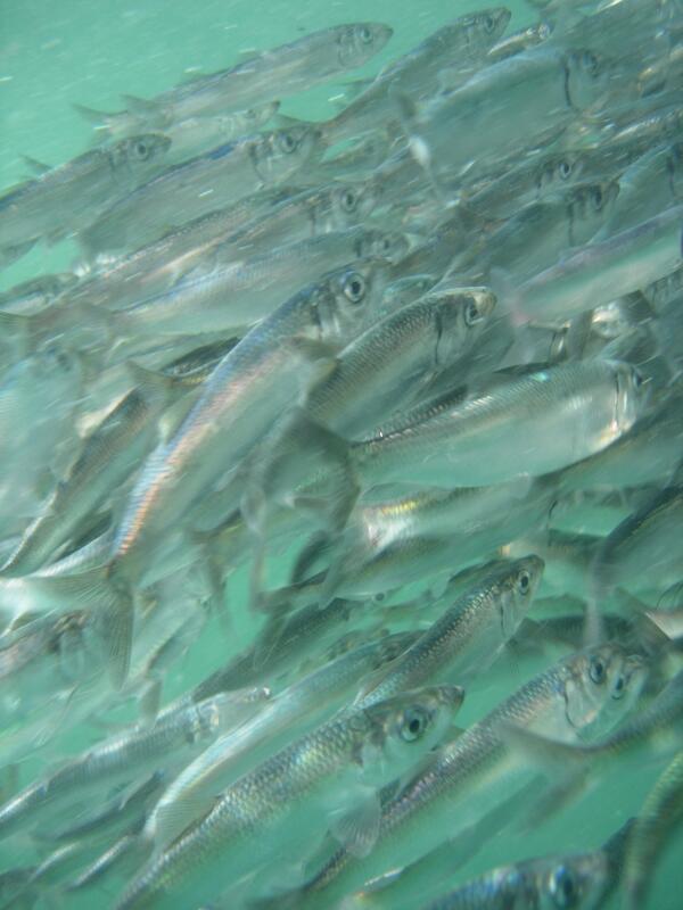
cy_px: 455
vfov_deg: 49.0
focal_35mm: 38
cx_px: 342
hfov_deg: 37.7
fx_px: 1000
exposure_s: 1/197
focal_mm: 7.8
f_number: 2.8
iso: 64
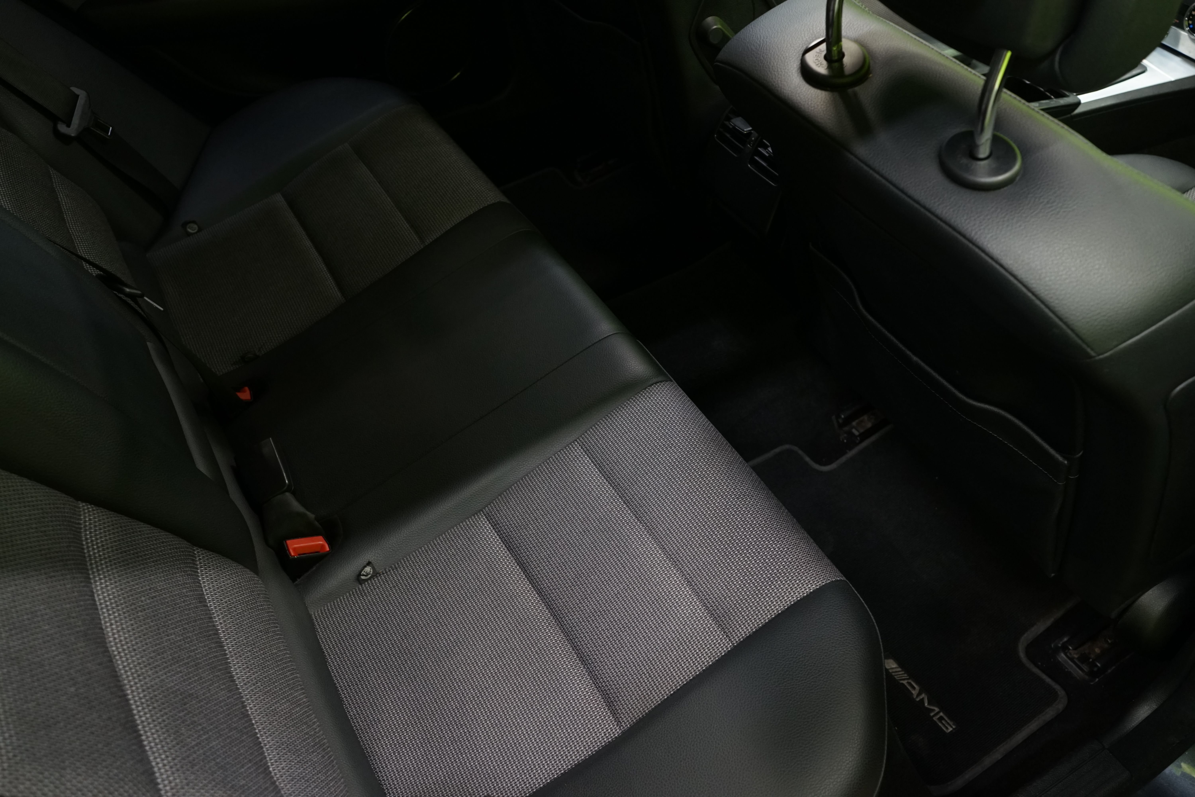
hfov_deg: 61.9
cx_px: 598
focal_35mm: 30
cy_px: 398
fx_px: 996
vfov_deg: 43.6
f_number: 5
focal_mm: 30
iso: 1600
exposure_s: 1/20
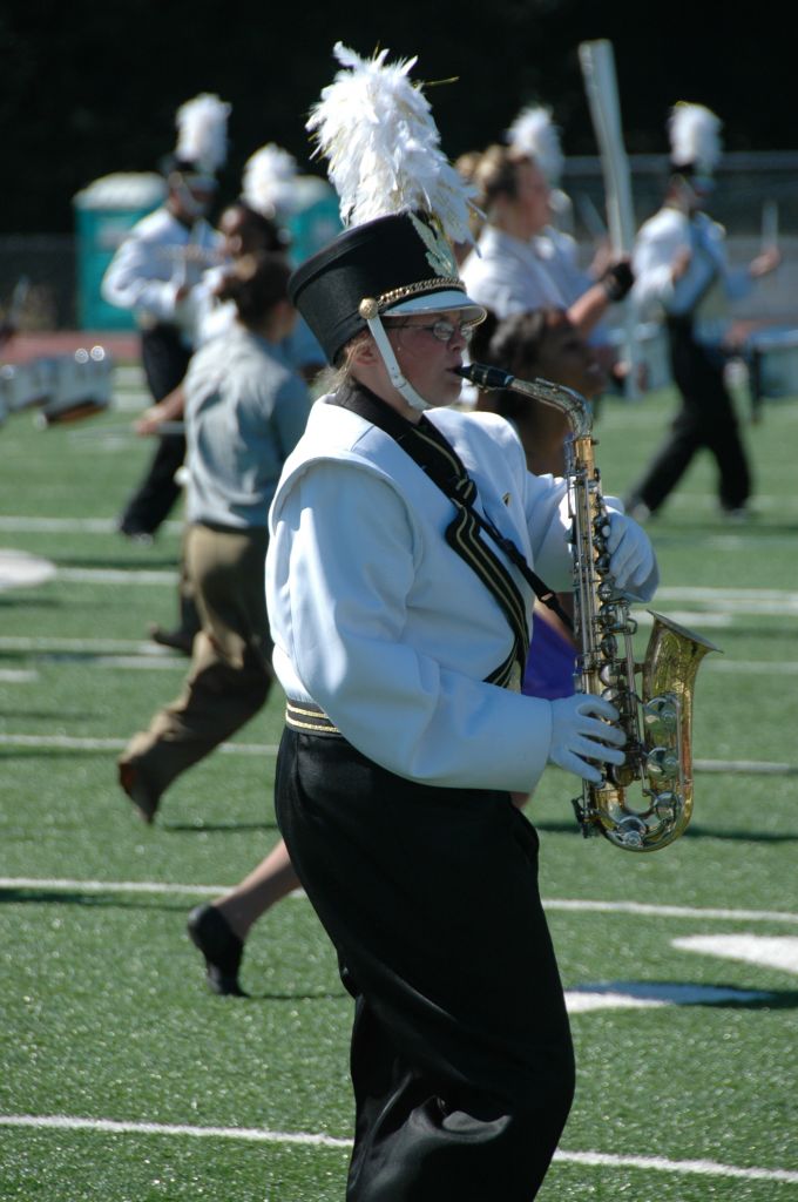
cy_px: 601
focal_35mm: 300
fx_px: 10001
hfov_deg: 4.6
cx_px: 399
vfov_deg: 6.9
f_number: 6.3
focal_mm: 200
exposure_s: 1/640
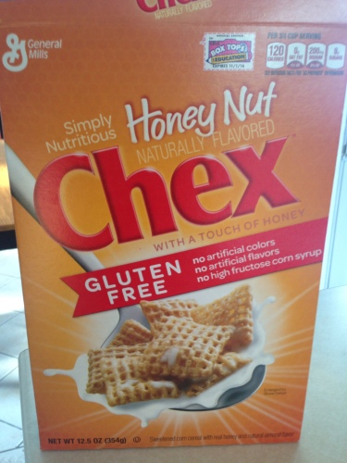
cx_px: 174
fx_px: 441
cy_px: 232
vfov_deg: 55.4
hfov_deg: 42.9
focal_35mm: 33
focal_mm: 4.12
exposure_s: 1/20
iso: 80
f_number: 2.4
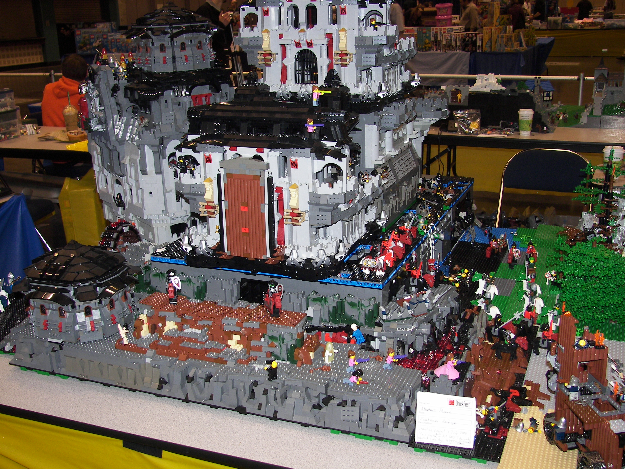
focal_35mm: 43
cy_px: 234
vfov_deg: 33.6
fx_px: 776
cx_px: 312
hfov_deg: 43.9
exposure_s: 1/30
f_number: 2.8
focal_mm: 7.1
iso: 64
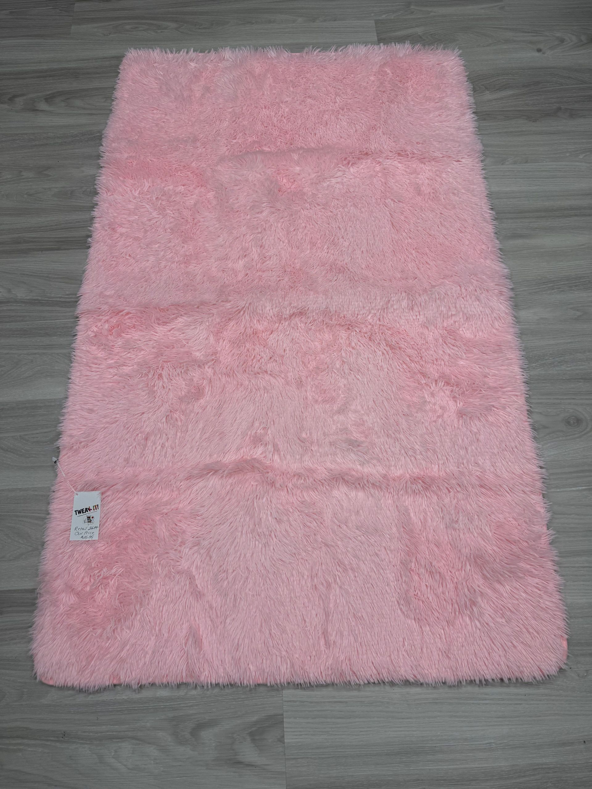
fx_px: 547
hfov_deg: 56.8
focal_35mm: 24
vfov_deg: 71.6
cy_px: 394
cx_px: 296
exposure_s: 1/158
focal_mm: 6.76
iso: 64
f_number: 1.78
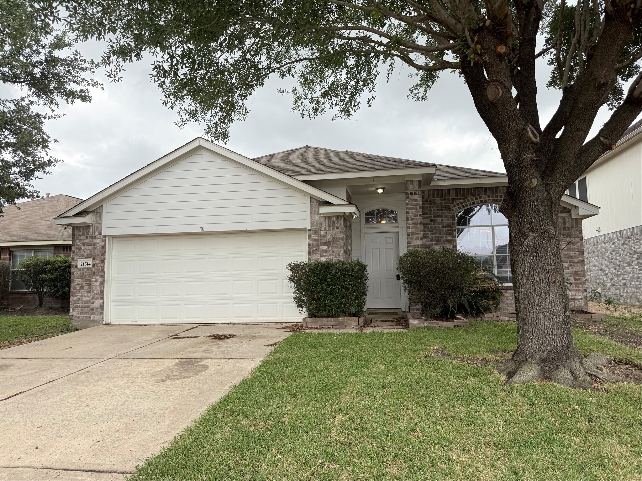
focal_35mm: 24
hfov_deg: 71.6
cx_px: 321
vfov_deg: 56.8
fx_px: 445
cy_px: 240
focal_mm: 6.76
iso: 80
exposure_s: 1/1250
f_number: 1.78
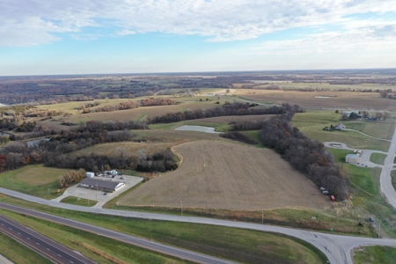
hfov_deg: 65.5
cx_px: 198
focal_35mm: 28
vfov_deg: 46.4
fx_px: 308
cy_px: 132
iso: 100
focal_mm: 10.26
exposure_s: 1/240
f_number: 5
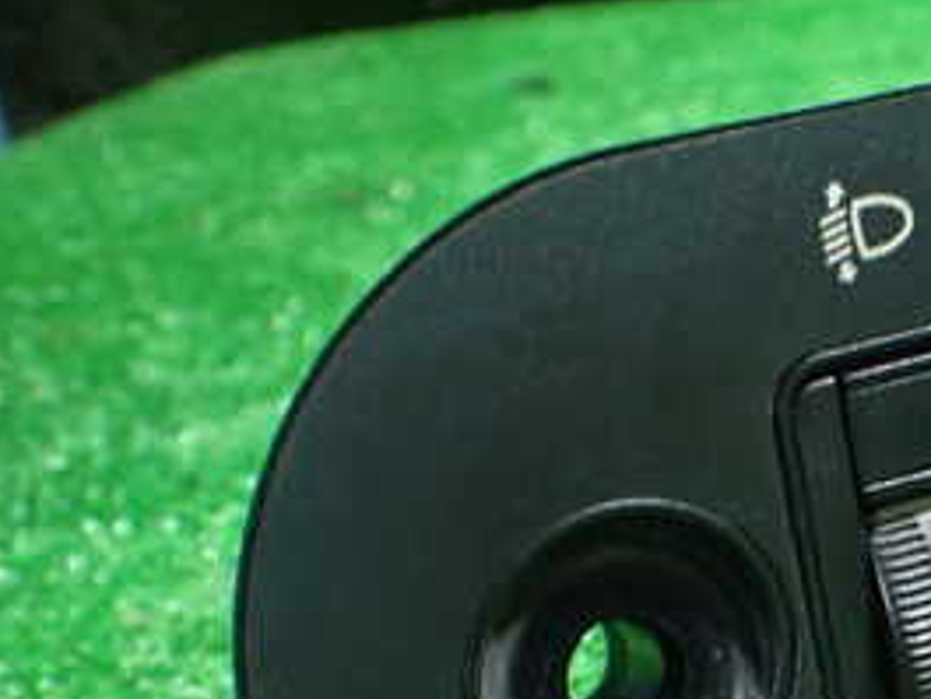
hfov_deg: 26.6
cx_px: 984
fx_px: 1830
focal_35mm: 68
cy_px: 530
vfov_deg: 21.4
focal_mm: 5.4
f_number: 2.3
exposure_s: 1/40
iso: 800
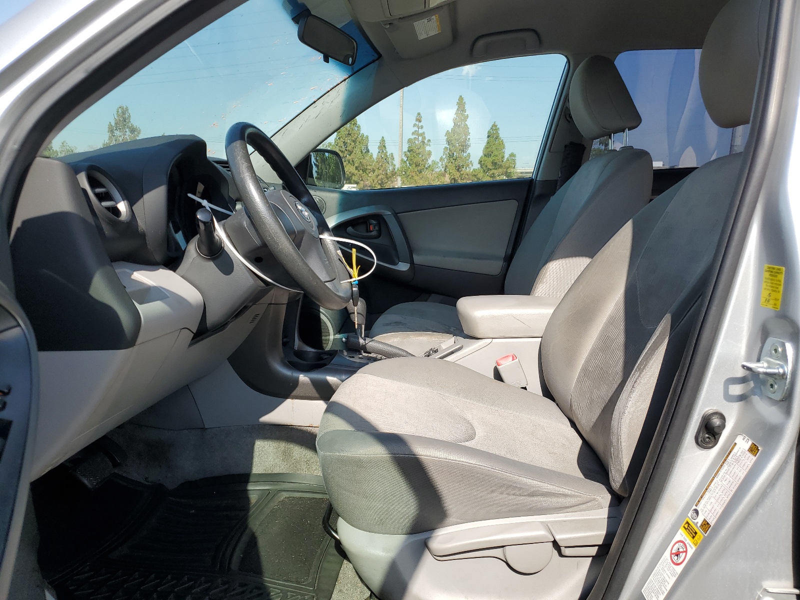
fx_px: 601
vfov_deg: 53.1
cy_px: 300
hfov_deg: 67.3
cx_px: 400
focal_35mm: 26
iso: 50
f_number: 1.5
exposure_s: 1/1667
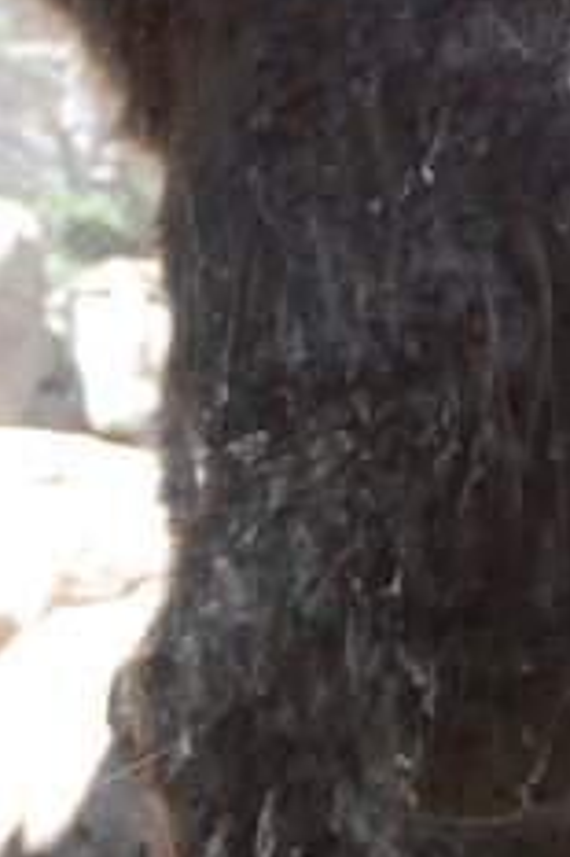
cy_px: 136
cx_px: 324
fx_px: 3924
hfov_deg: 8.3
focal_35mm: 165
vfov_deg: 12.4
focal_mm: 32
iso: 320
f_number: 5.6
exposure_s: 1/125
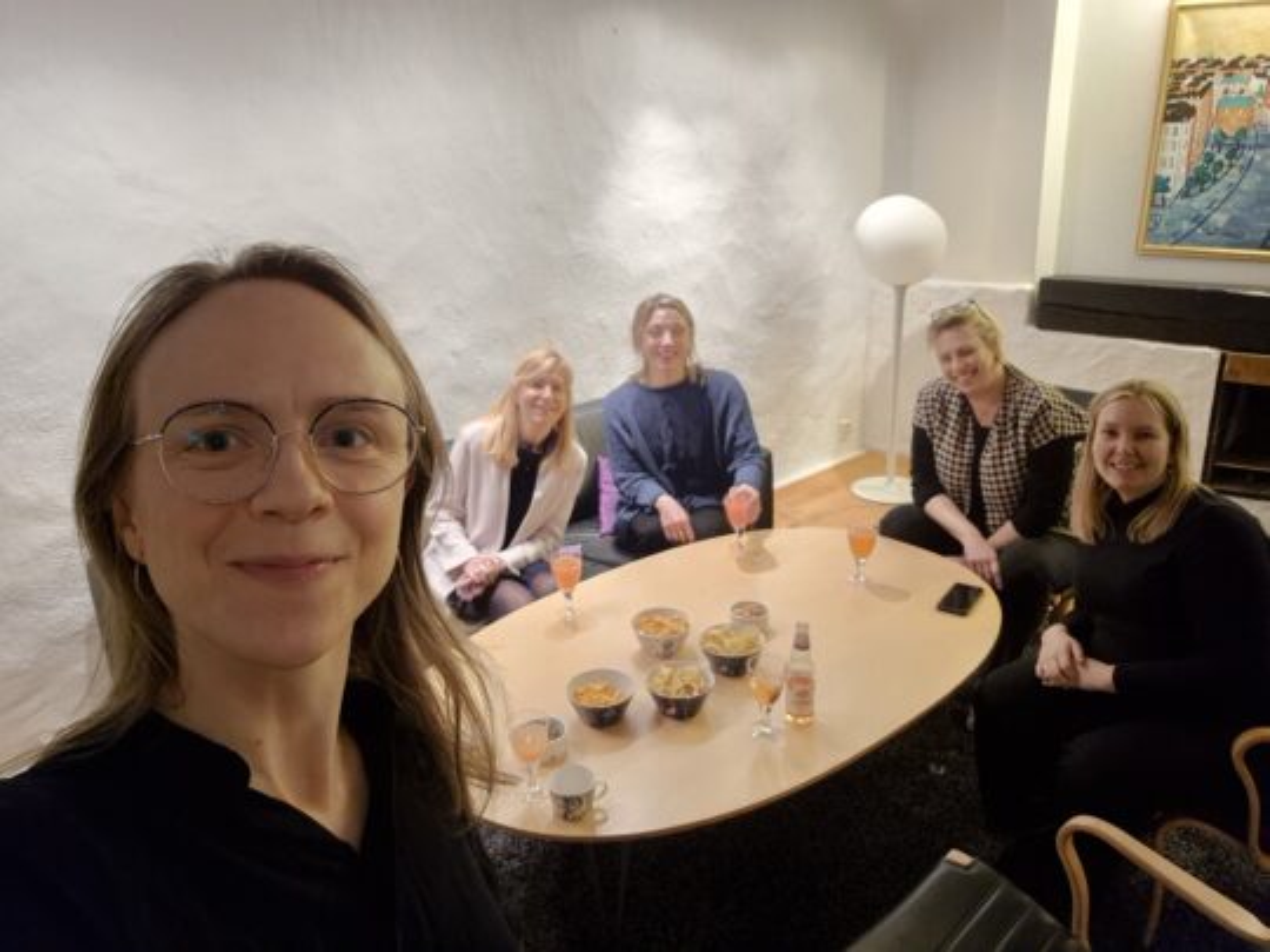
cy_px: 476
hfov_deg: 69.4
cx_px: 635
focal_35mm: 25
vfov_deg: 54.9
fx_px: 917
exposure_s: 1/40
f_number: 2.2
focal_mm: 3.3
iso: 800
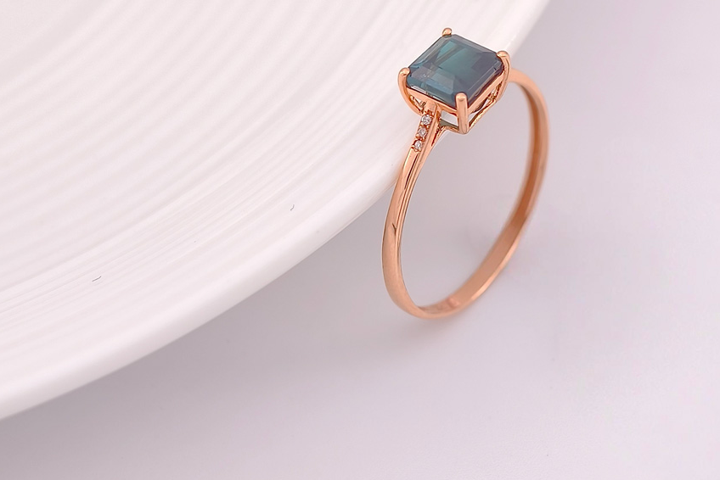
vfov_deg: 7.4
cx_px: 365
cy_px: 21
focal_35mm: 184
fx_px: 3681
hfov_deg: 11.2
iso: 125
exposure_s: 1/200
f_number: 2.67
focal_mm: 22.48
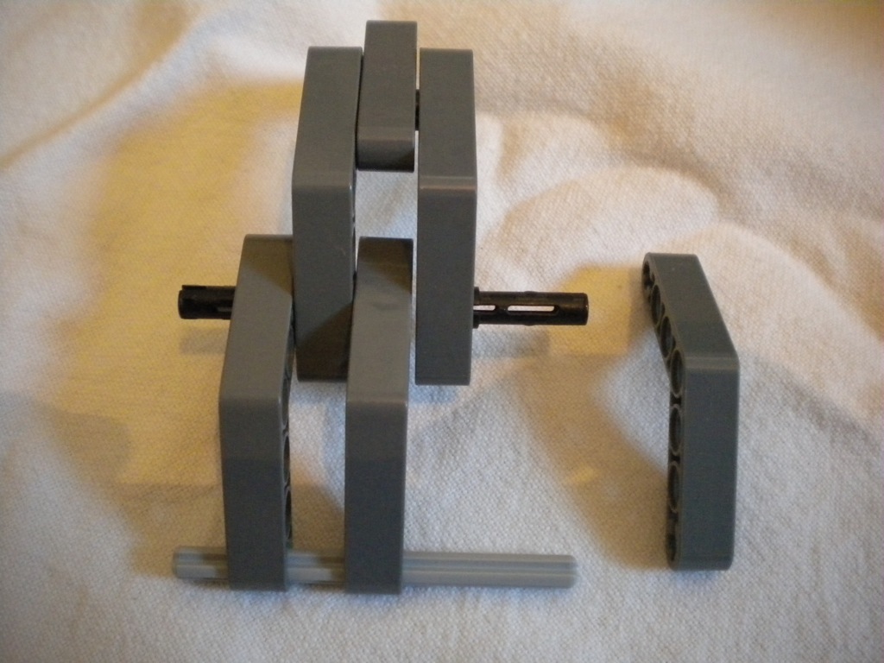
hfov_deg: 52.6
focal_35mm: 35
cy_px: 332
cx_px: 442
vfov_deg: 40.7
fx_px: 894
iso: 800
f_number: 3.1
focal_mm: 6.3
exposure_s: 1/53.3
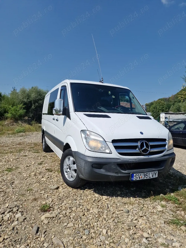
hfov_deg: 58.9
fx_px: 165
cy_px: 124
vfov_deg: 73.9
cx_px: 93
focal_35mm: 23
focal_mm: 6.4
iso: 50
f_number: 1.8
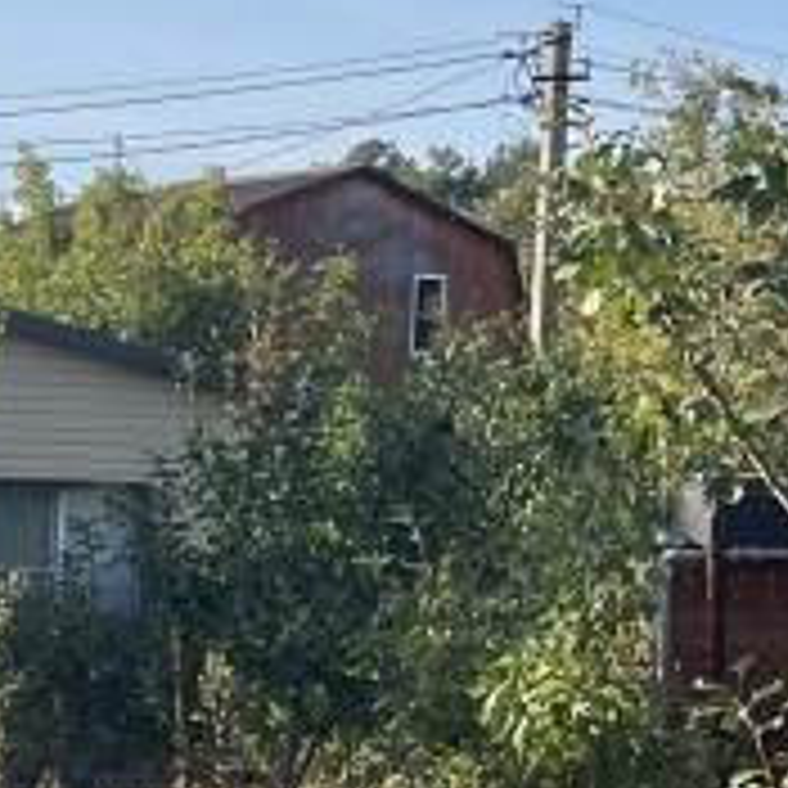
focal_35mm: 142
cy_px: 869
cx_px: -464
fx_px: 3657
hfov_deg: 11.7
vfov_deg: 12.1
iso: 50
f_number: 1.6
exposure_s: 1/2179
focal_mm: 5.1
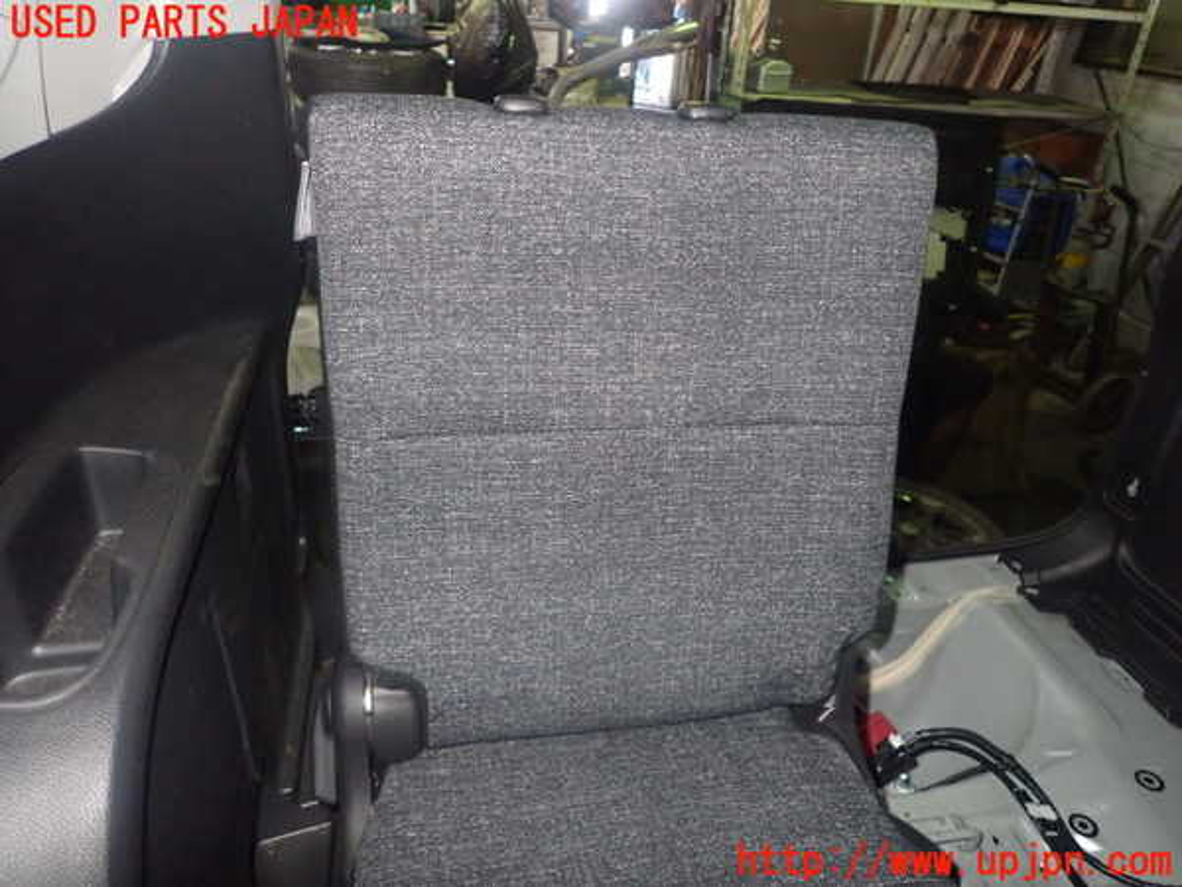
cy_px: 444
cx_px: 591
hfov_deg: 69.4
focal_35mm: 25
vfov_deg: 54.9
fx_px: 854
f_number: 5.6
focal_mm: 4.5
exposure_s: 1/30
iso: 1000
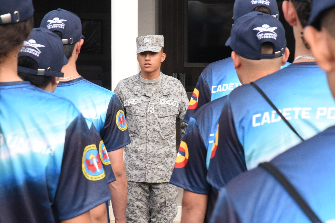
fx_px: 1117
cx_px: 168
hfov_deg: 17.1
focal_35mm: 120
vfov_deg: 11.4
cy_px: 112
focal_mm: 120
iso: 2500
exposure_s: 1/200
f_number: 20
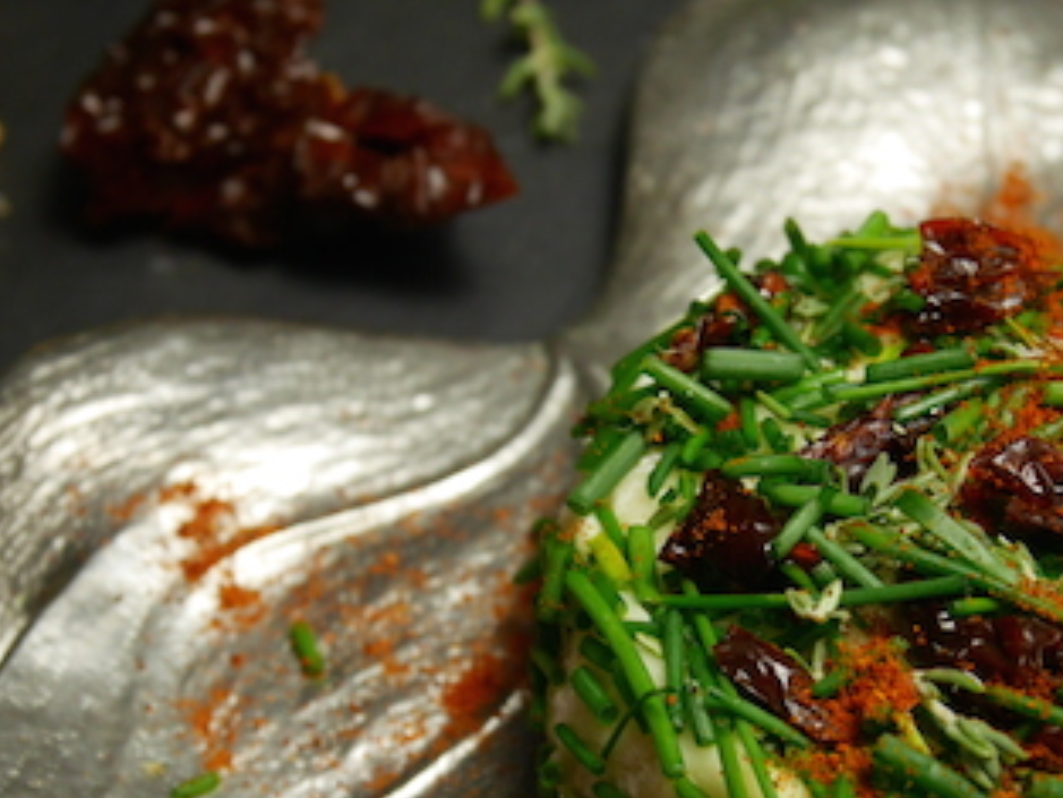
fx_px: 2642
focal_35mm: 86
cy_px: 613
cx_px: 533
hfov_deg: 22.7
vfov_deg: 17.1
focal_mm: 21
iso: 500
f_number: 4.7
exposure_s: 1/60
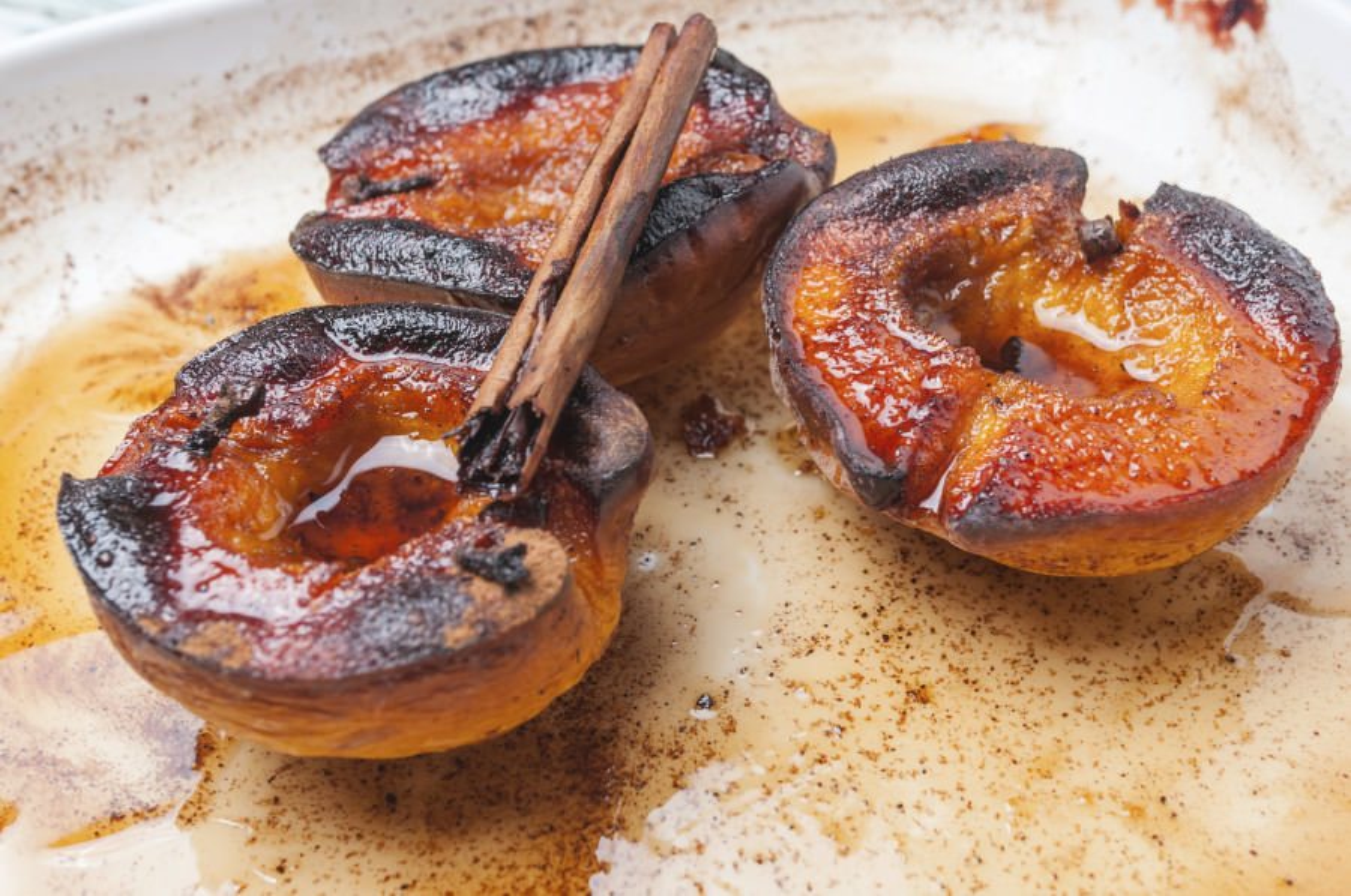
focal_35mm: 42
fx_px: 1574
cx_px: 676
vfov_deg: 31.8
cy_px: 448
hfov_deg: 46.5
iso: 200
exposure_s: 1/200
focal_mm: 28
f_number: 7.1
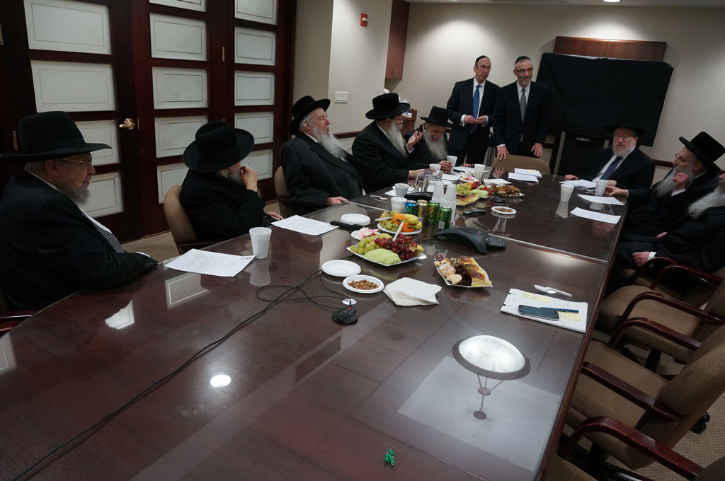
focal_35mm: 24
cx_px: 362
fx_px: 483
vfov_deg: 53.0
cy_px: 240
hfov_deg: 73.8
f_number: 4
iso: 640
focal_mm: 16
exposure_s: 1/60
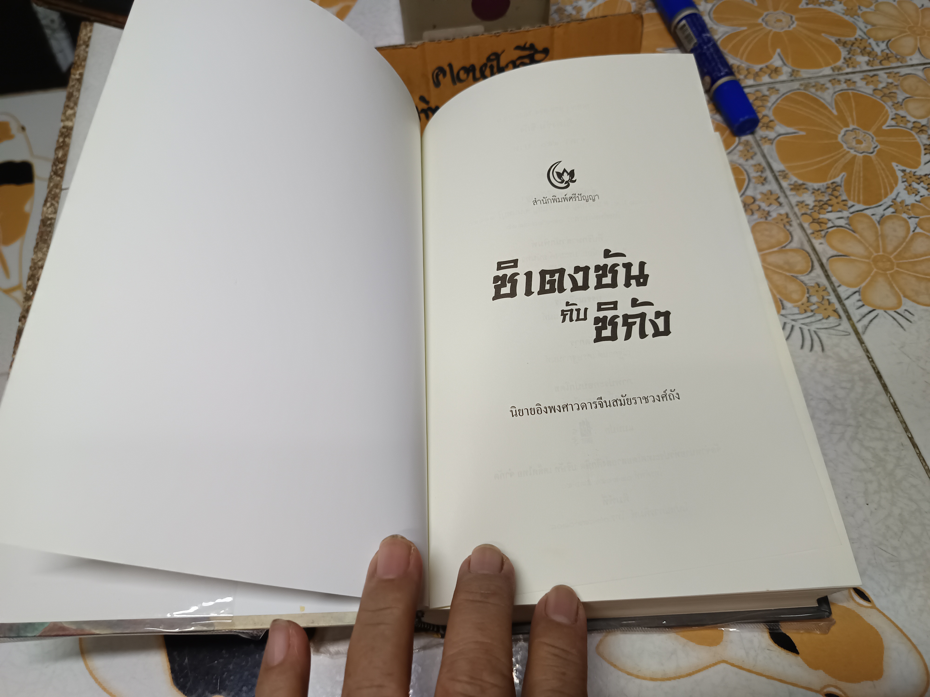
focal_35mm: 24
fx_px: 645
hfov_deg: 71.6
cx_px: 465
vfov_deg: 56.8
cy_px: 348
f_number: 1.7
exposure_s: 1/50
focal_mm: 5.31
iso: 991
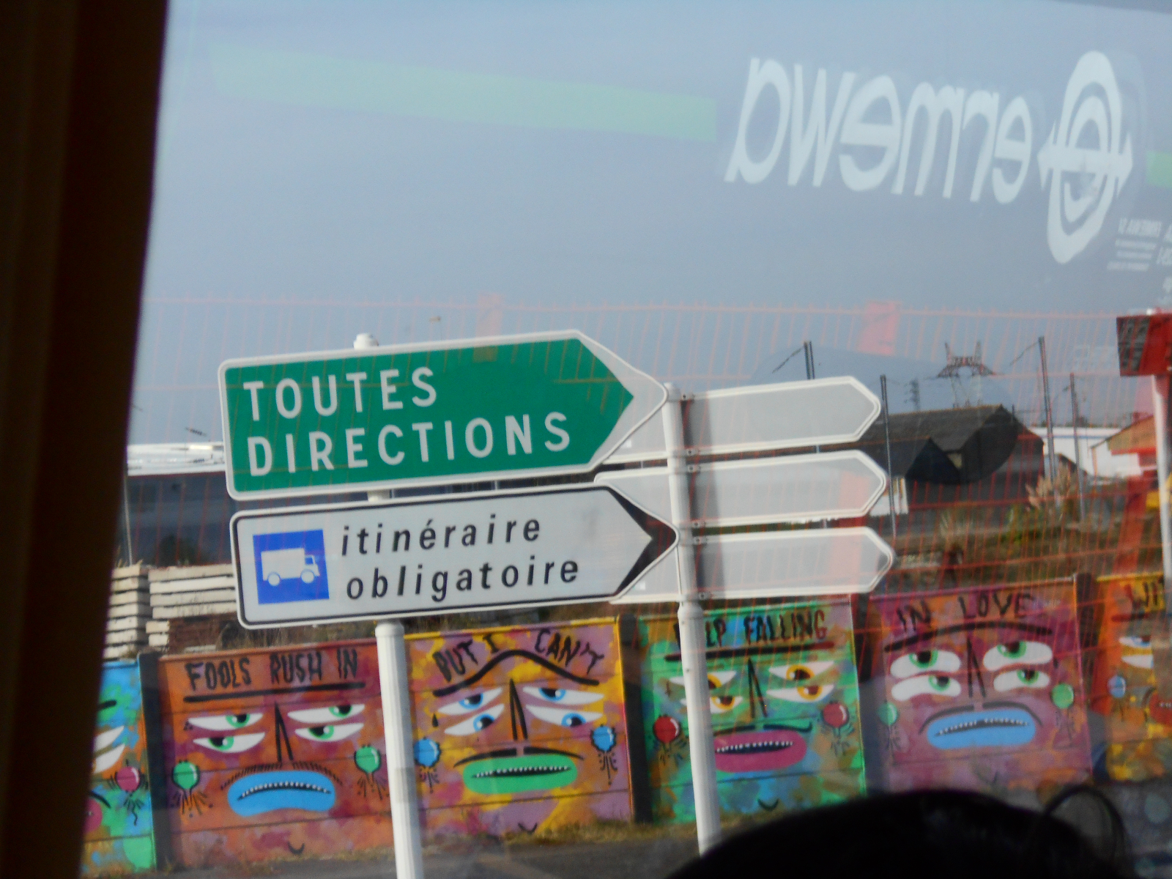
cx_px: 586
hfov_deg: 15.2
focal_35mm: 130
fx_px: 4401
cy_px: 440
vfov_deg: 11.4
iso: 200
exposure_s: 1/250
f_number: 6.5
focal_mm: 23
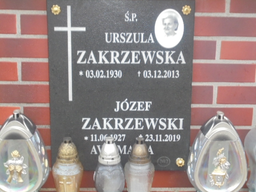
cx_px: 128
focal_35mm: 64
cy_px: 96
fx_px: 473
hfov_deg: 30.3
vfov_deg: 22.9
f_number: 5.6
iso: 400
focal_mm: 11.5
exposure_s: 1/13
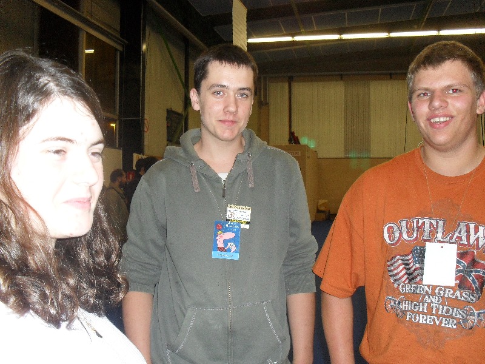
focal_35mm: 35
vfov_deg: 40.7
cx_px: 242
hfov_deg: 52.6
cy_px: 182
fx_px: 490
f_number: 3.2
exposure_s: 1/45
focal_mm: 6.3
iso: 200
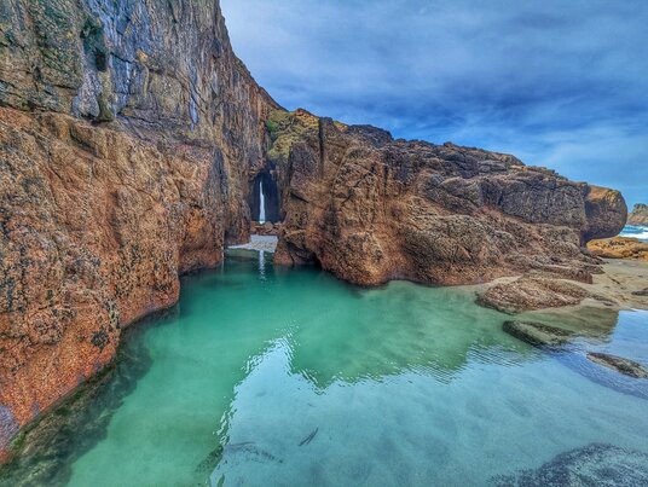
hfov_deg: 94.4
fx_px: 300
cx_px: 324
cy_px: 244
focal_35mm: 16
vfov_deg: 78.2
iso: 51
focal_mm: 2.35
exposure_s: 1/1333
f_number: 2.2
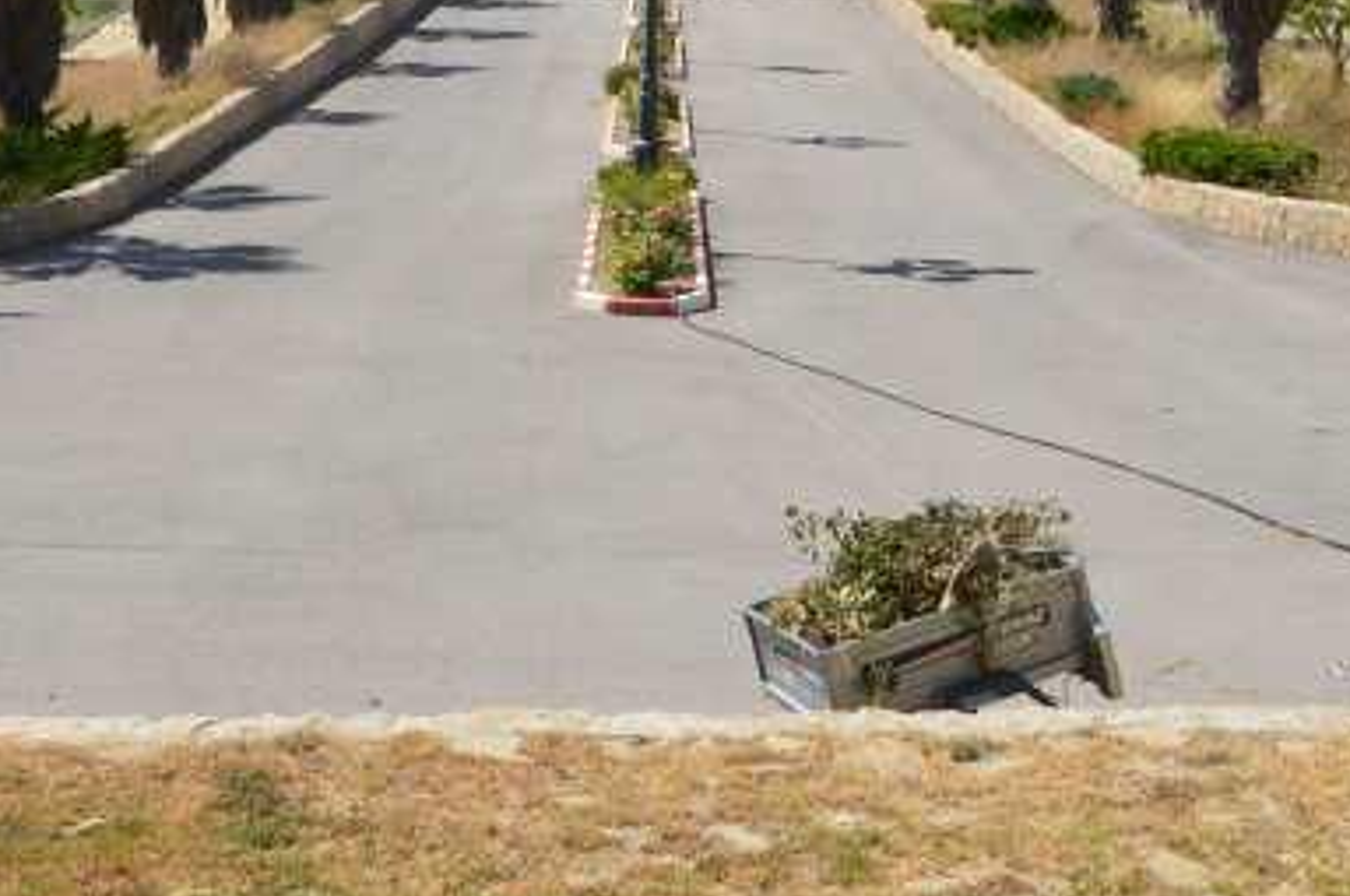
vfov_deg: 16.6
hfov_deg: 25.4
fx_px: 2996
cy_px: -58
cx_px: 640
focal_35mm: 80
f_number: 11
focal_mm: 20
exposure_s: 1/500
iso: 400
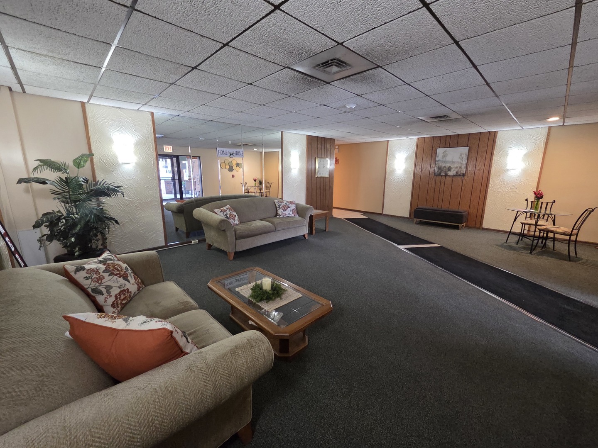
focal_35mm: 13
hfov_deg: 106.2
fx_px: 225
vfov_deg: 89.9
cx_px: 299
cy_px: 224
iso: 1250
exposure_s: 1/60
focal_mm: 2.2
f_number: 2.2
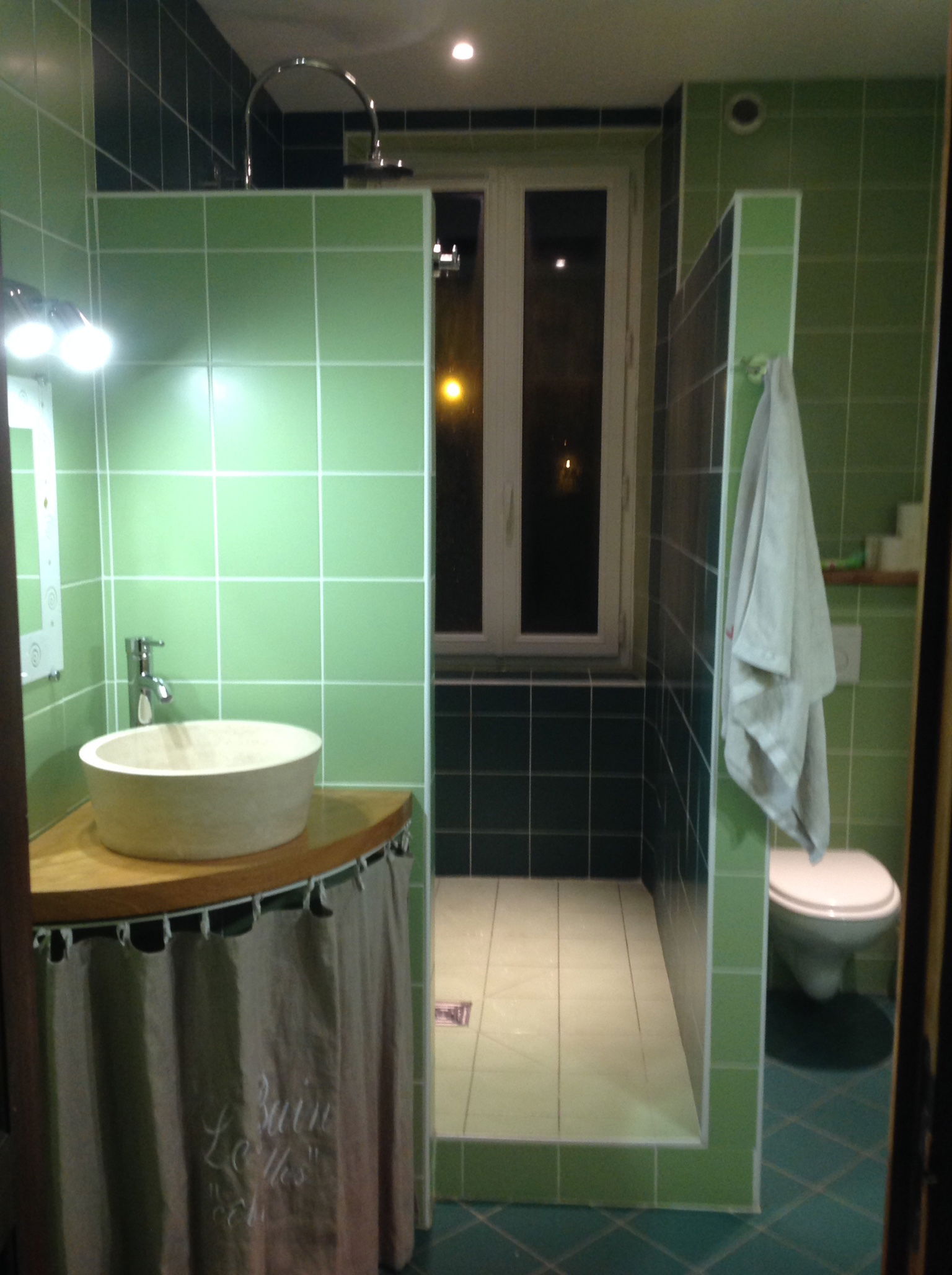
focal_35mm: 35
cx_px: 476
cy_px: 638
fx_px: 1287
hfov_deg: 40.6
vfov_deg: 52.7
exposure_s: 1/15
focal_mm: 4.28
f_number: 2.4
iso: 125
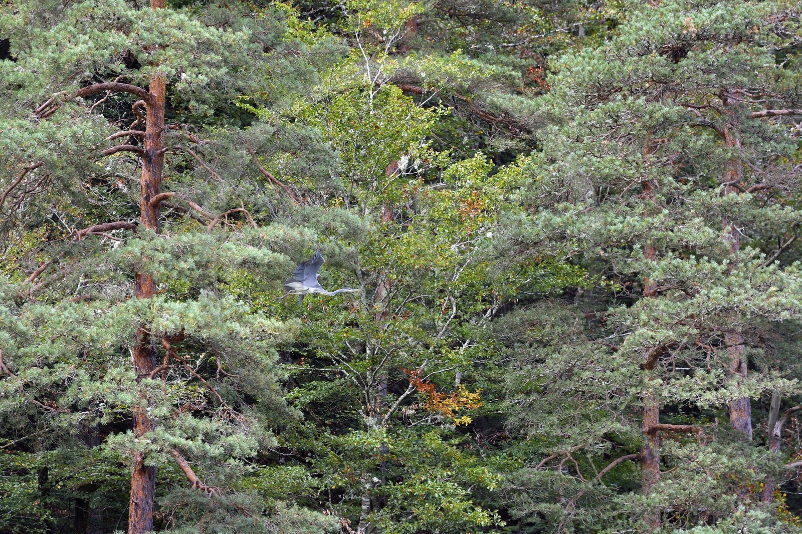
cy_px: 267
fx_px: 4454
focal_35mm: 200
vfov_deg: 6.9
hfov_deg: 10.3
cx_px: 401
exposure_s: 1/640
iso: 400
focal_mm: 200
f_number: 4.5
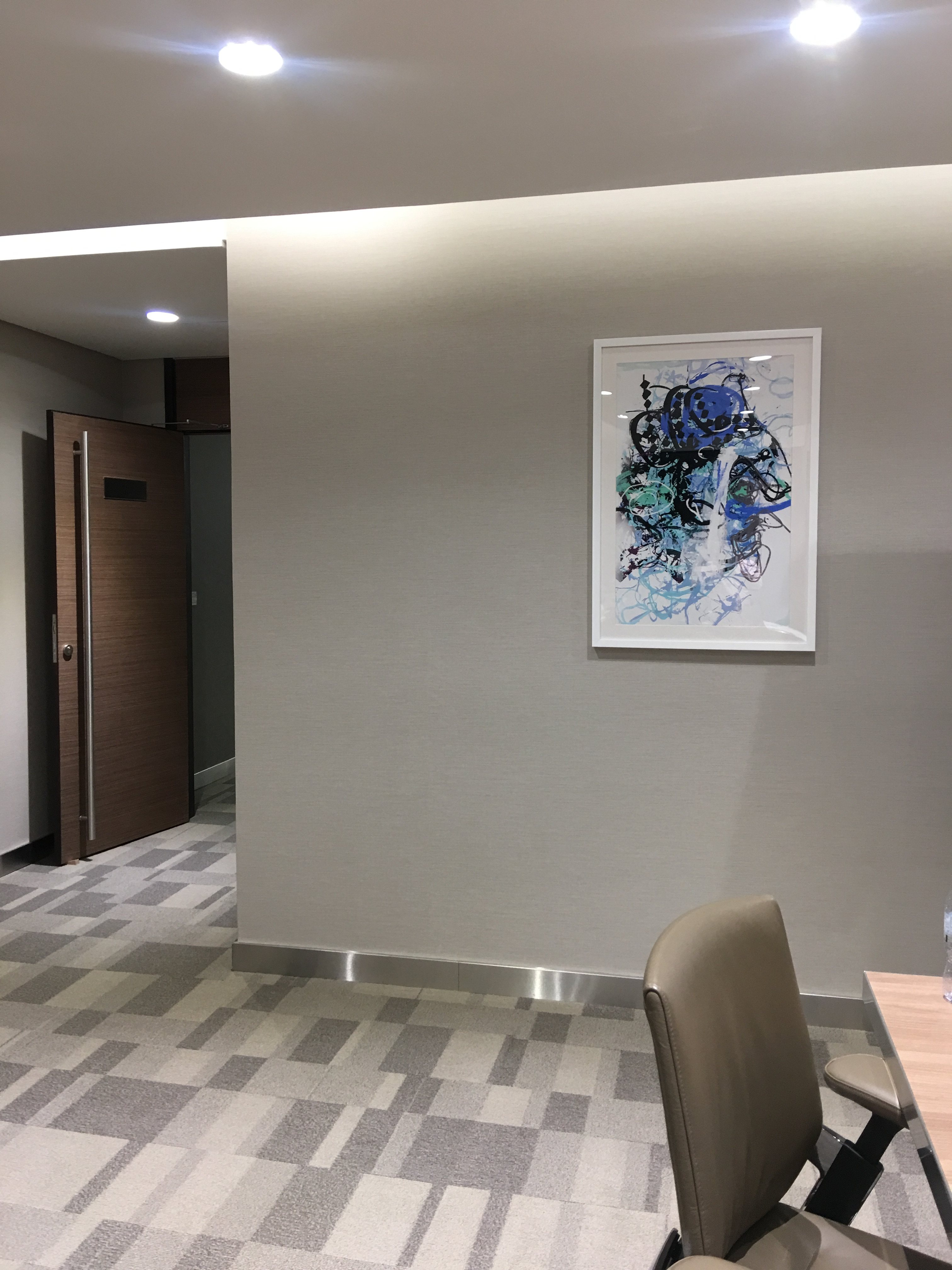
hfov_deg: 48.2
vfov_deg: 61.7
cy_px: 635
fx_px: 1063
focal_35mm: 29
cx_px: 476
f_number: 2.2
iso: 40
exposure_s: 1/17
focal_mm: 4.15
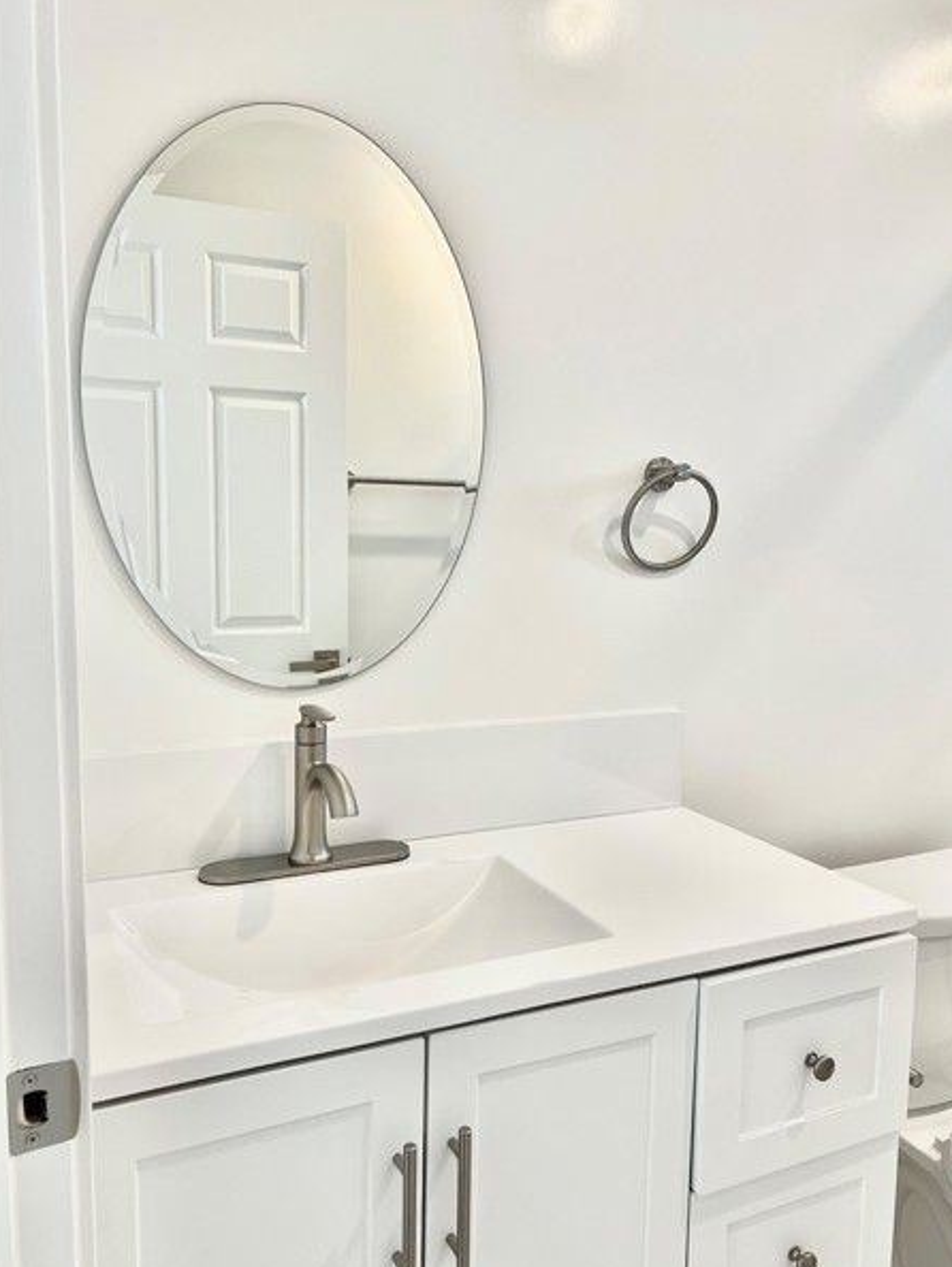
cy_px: 646
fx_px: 1026
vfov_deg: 63.4
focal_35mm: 28
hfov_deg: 49.8
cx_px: 499
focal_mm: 5.7
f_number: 1.5
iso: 64
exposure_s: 1/120
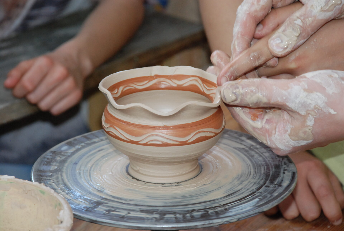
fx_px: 1609
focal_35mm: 168
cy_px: 116
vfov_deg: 8.2
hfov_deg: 12.2
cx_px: 172
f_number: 5.6
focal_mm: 112
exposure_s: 1/60
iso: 1000
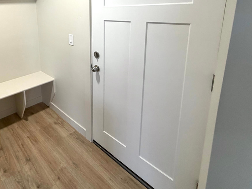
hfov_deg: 67.5
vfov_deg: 55.2
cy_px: 41
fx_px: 167
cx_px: 53
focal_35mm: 23
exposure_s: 1/60
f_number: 2.2
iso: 200
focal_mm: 2.22
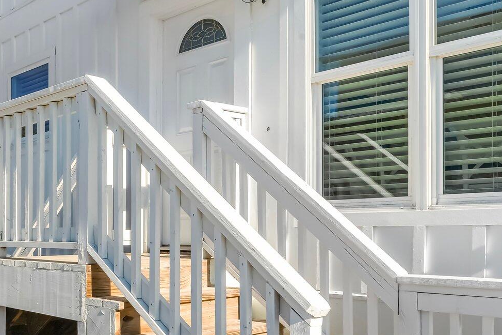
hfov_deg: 45.3
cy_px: 231
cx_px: 96
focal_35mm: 41
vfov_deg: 32.5
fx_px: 566
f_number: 13
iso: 400
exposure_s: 1/160
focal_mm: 19.3
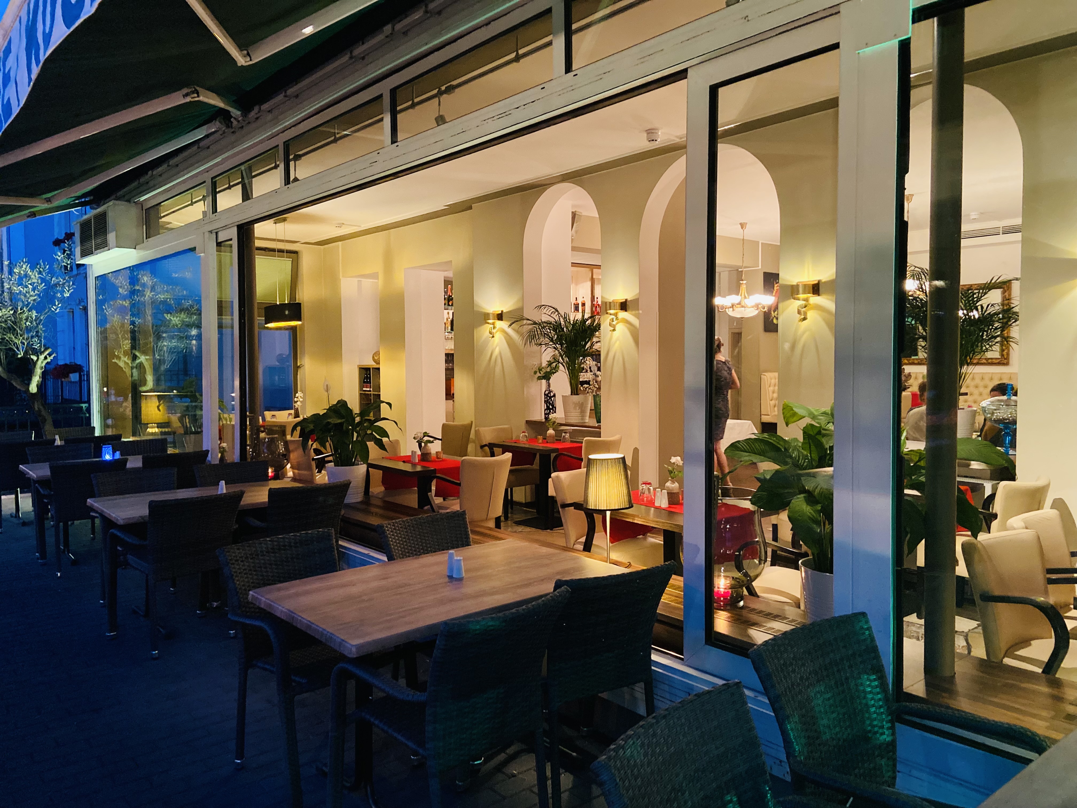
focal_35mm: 26
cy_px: 404
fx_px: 809
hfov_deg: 67.3
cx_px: 538
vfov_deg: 53.1
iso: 640
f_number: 1.8
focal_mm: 4.25
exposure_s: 1/25
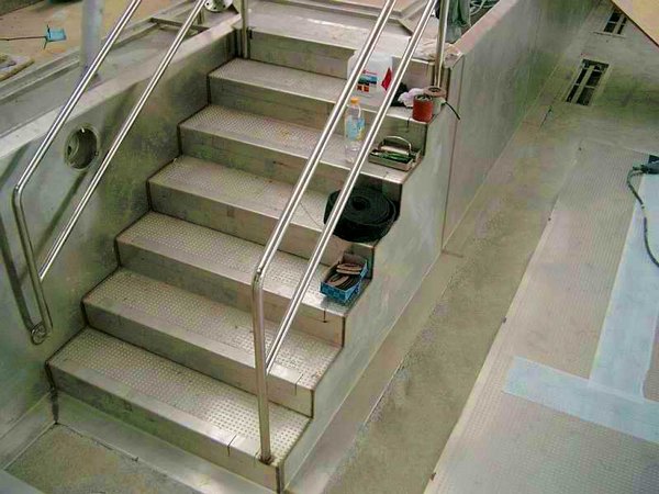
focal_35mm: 37
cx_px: 330
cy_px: 247
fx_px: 704
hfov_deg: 50.1
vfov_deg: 38.7
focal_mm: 7.6
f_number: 2.6
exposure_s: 1/60
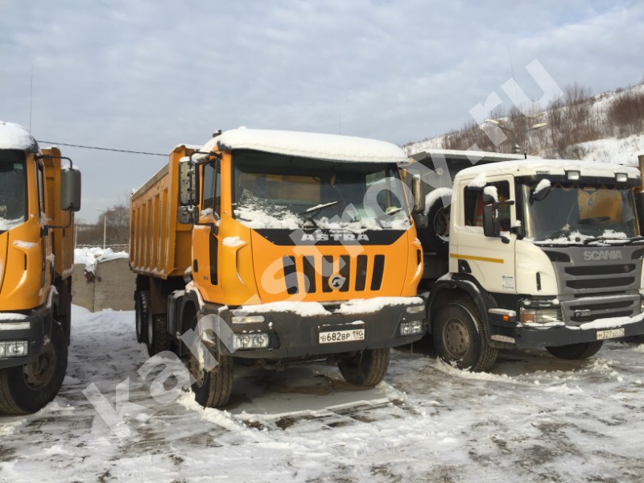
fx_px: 540
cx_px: 322
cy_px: 242
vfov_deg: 48.2
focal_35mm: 29
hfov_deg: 61.7
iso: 32
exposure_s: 1/898
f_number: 2.2
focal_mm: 4.15
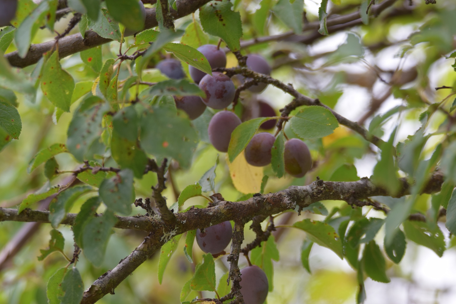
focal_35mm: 578
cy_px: 152
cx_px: 229
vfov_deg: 2.4
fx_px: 7319
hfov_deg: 3.6
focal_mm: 380
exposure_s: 1/125
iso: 250
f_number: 6
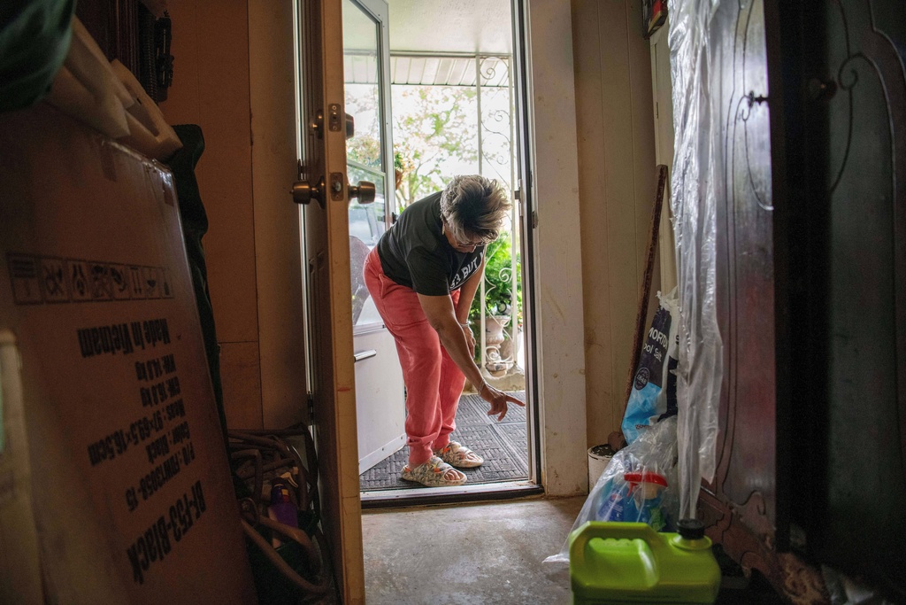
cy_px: 302
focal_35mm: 24
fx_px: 604
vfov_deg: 53.1
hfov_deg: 73.7
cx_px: 453
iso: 2000
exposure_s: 1/1000
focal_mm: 24
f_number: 2.8
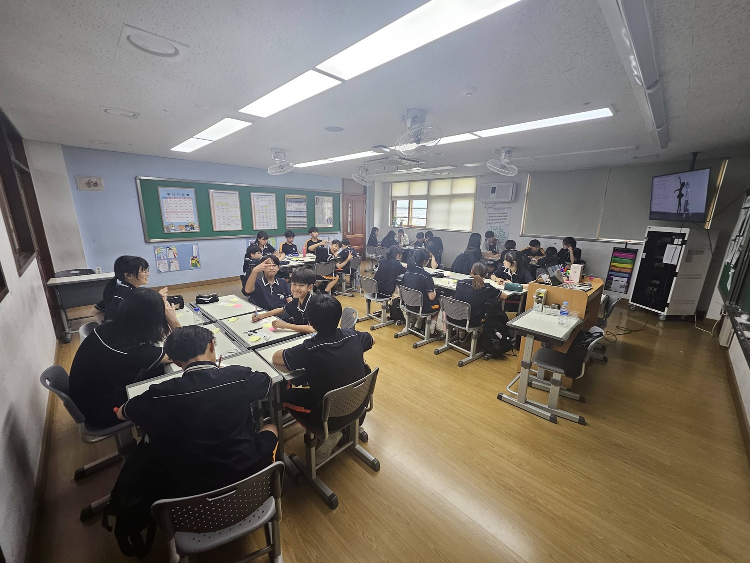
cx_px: 375
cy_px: 282
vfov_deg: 89.9
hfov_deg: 106.2
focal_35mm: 13
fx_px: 282
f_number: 2.2
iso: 100
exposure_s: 1/60
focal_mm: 1.7
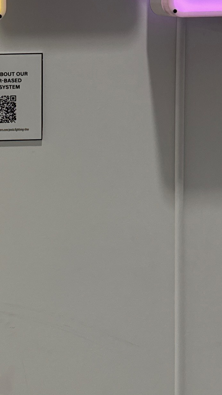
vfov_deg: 24.5
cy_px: 105
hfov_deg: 13.6
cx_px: -60
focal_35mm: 86
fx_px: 900
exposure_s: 1/111
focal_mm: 6.76
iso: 100
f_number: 1.78
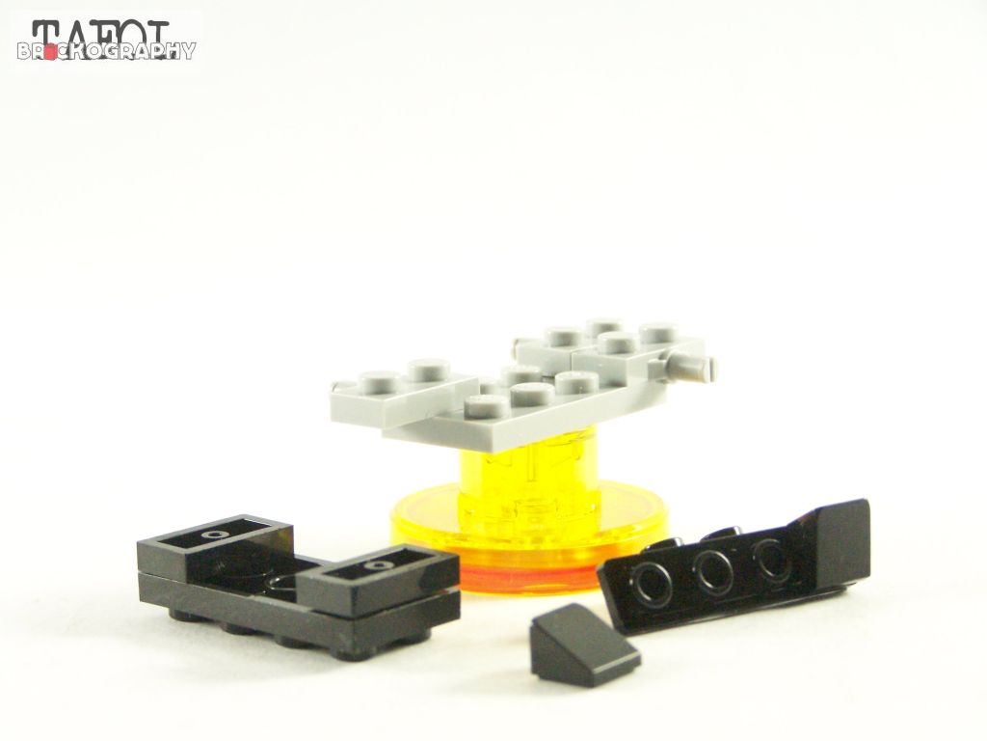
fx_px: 2680
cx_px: 494
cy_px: 370
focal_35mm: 94
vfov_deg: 15.7
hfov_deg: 20.9
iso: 400
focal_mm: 15.6
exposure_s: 1/60
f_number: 3.2
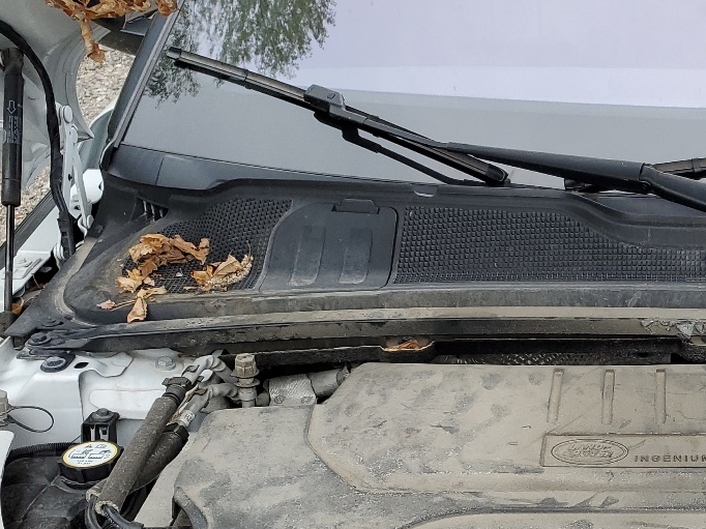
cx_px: 689
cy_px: 416
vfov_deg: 23.7
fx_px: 1244
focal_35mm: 61
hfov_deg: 29.8
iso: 50
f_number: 1.5
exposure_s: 1/385
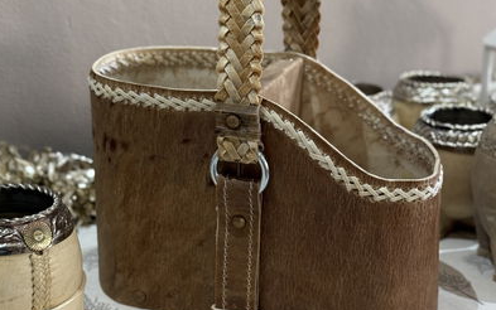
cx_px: 245
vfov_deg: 18.8
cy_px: 106
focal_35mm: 69
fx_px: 933
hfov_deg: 29.8
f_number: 1.78
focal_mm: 6.76
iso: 125
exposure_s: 1/68
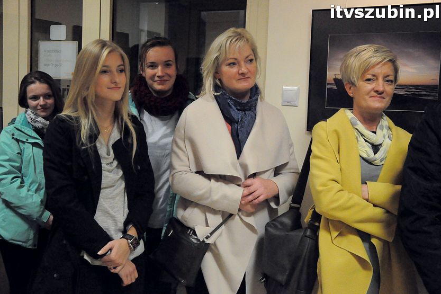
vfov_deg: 26.0
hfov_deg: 38.2
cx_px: 224
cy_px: 145
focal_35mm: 52
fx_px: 637
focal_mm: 34
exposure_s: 1/100
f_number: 5
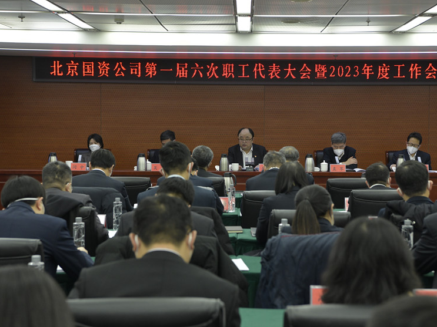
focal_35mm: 77
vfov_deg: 19.1
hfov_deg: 25.3
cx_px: 243
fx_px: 972
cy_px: 164
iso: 1600
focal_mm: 70
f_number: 5.6
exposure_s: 1/90
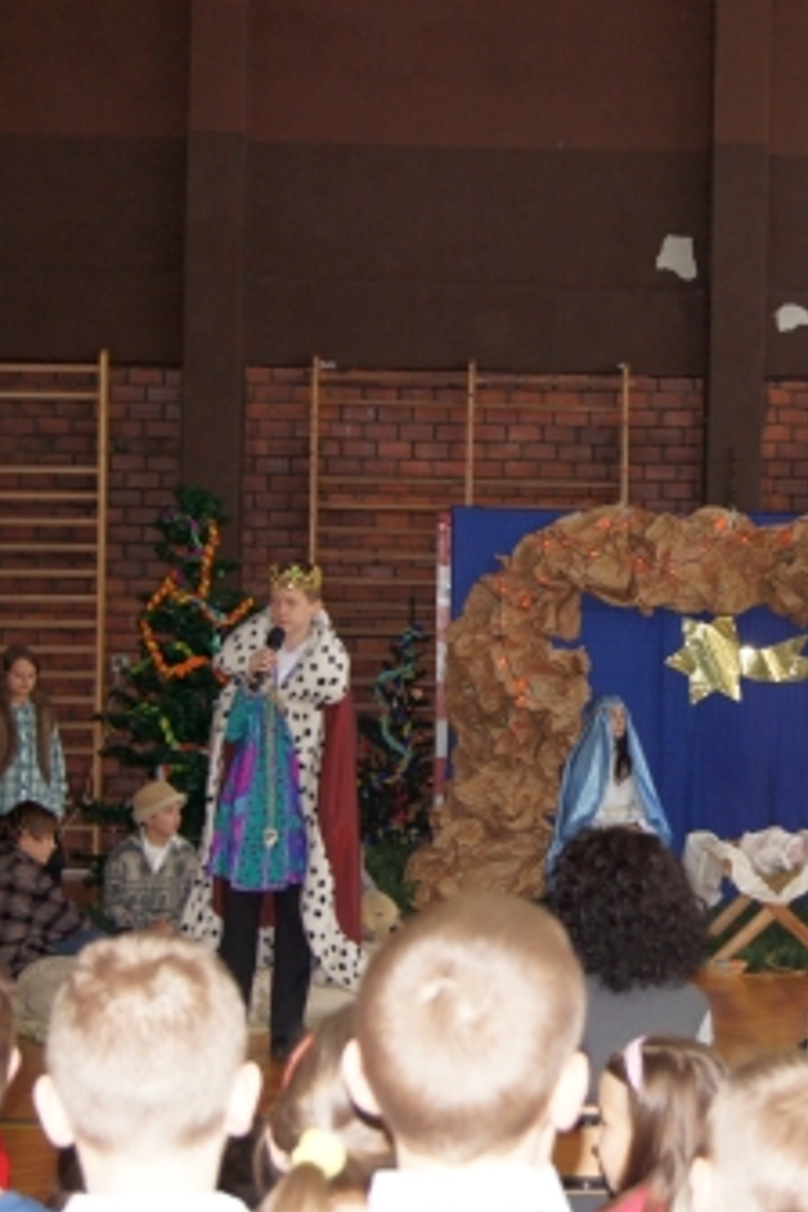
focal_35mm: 83
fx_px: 2787
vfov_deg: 24.5
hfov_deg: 16.3
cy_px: 608
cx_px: 729
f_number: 4.5
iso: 640
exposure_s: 1/60
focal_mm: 35
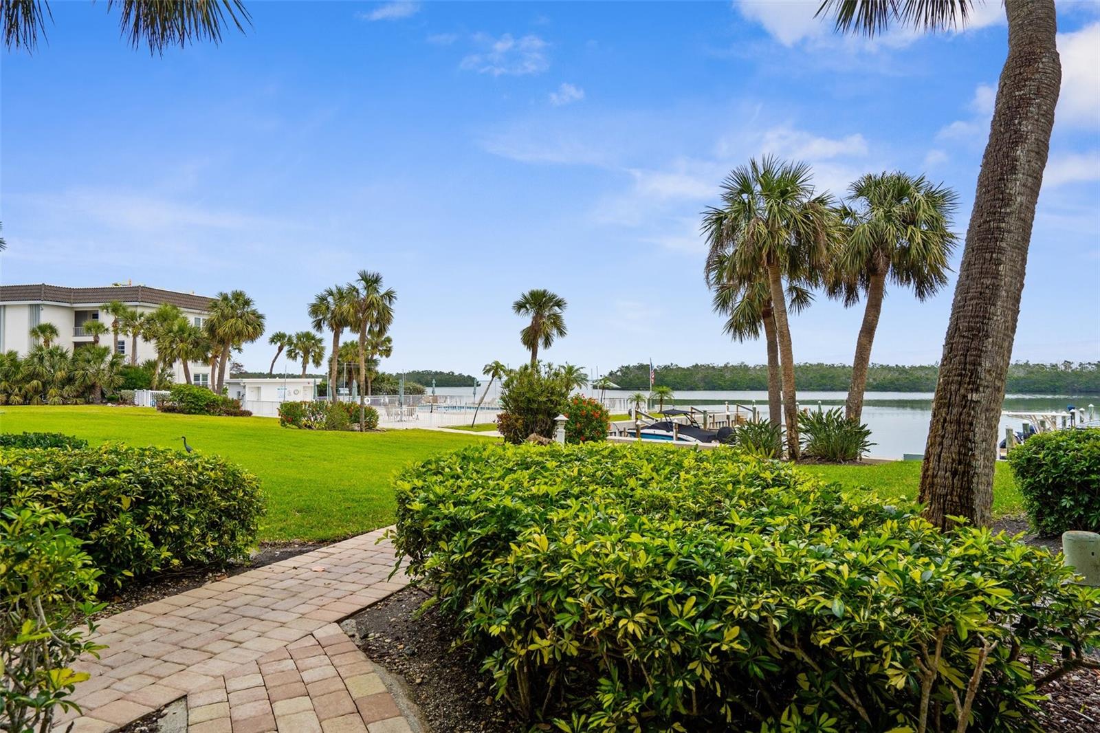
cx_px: 550
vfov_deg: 59.5
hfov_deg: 81.2
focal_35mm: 21
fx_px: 641
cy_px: 366
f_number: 7.1
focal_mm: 21
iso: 400
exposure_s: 1/1000
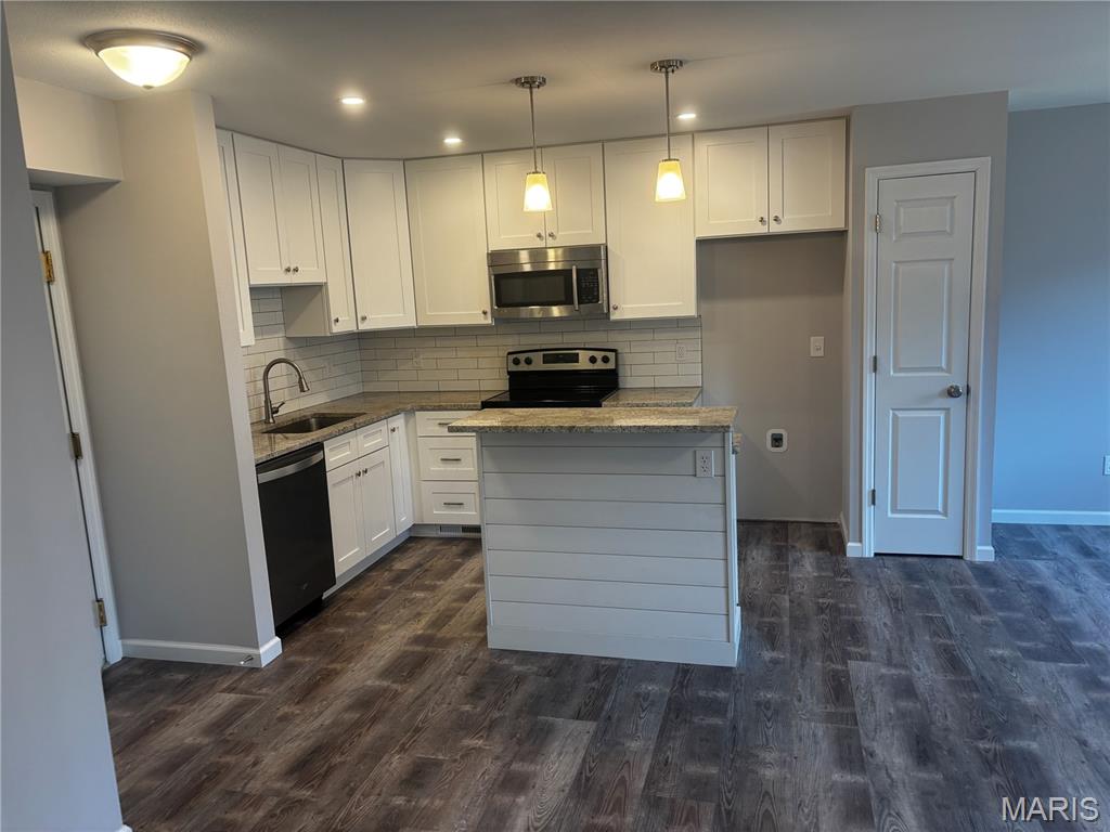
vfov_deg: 53.1
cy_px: 416
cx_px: 555
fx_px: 834
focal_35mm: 26
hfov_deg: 67.3
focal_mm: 5.96
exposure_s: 1/120
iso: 100
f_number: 1.6
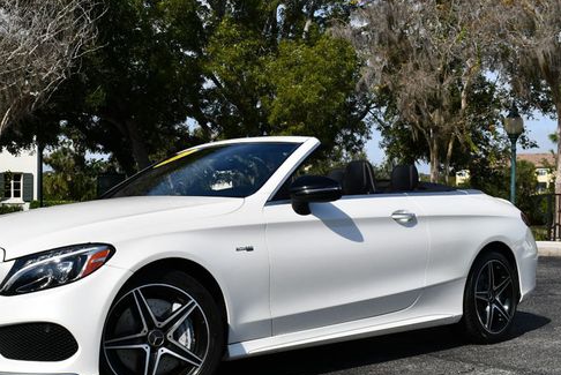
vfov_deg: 23.4
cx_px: 203
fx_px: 905
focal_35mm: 58
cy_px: 202
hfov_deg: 34.2
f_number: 10
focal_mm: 22
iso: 100
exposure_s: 1/400
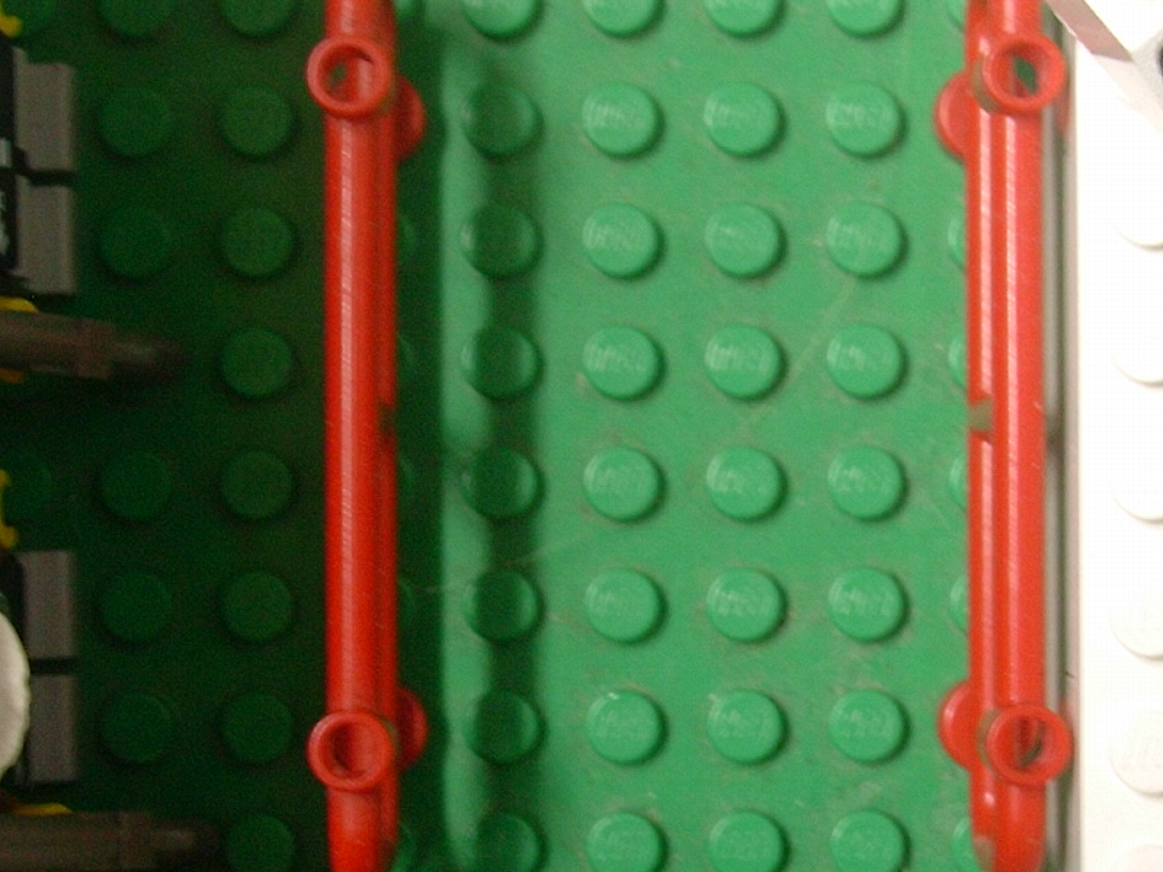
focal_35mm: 90
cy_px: 472
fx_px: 3024
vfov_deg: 16.4
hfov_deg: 21.7
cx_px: 811
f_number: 2.9
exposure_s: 1/19.5
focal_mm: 6.7
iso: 70
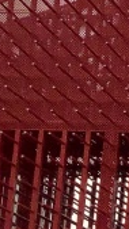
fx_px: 1320
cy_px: 102
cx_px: 511
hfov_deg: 5.0
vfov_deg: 9.9
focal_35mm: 217
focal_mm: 3.99
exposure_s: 1/225
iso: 20
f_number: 1.8
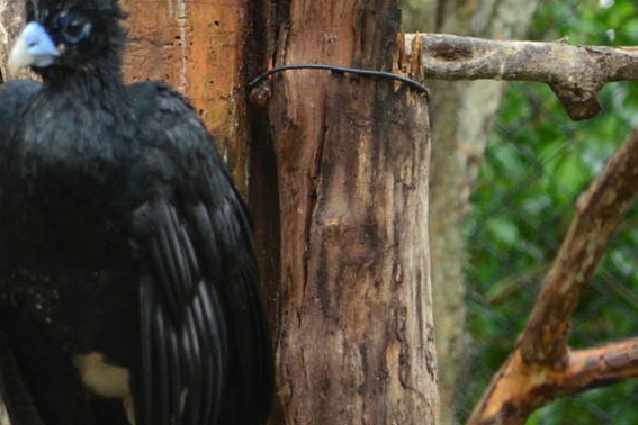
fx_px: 9364
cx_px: -228
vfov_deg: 2.6
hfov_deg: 3.9
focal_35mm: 528
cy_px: 255
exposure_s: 1/125
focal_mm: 125
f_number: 5.6
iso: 1000
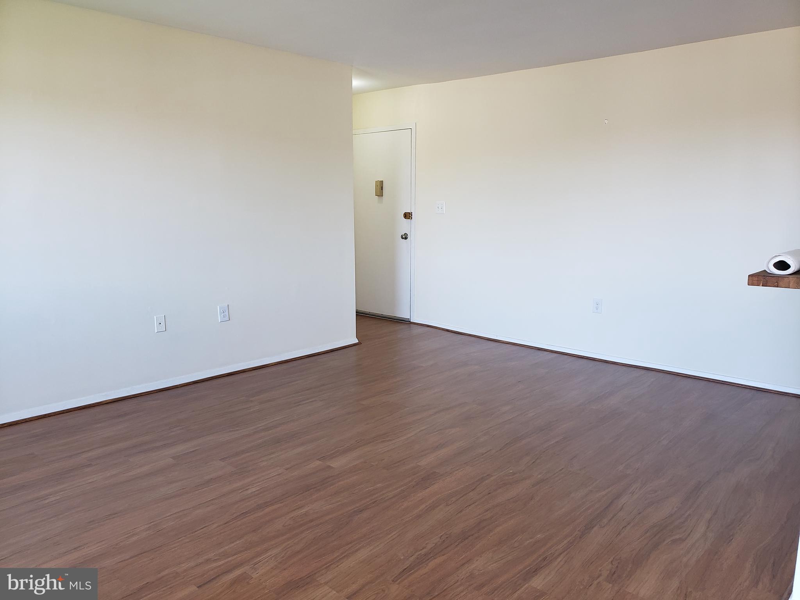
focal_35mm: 26
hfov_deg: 67.3
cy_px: 300
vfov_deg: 53.1
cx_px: 400
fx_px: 601
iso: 125
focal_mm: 4.3
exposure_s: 1/60
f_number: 2.4
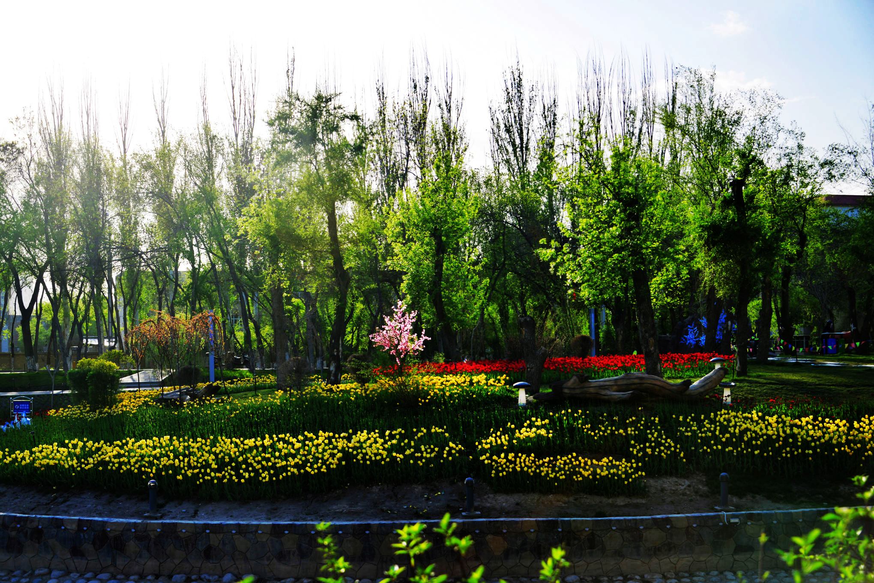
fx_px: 1335
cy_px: 292
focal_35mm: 55
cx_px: 437
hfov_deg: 36.2
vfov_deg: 24.6
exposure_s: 1/320
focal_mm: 55
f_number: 11
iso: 400
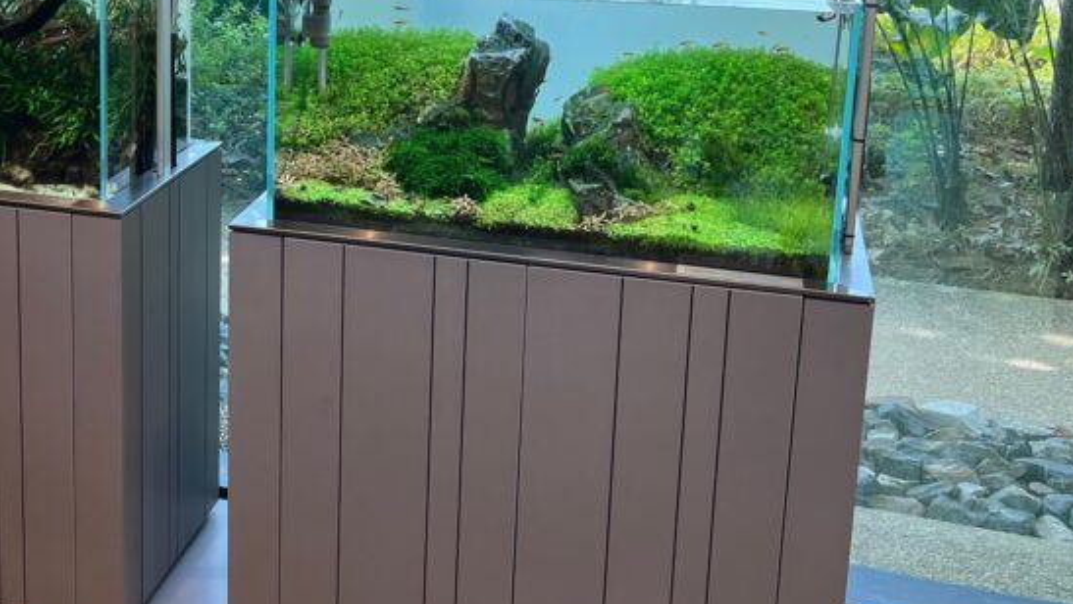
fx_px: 1508
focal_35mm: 53
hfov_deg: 37.5
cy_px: 94
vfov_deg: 22.3
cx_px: 186
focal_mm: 5.7
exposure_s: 1/166
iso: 40
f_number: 1.5
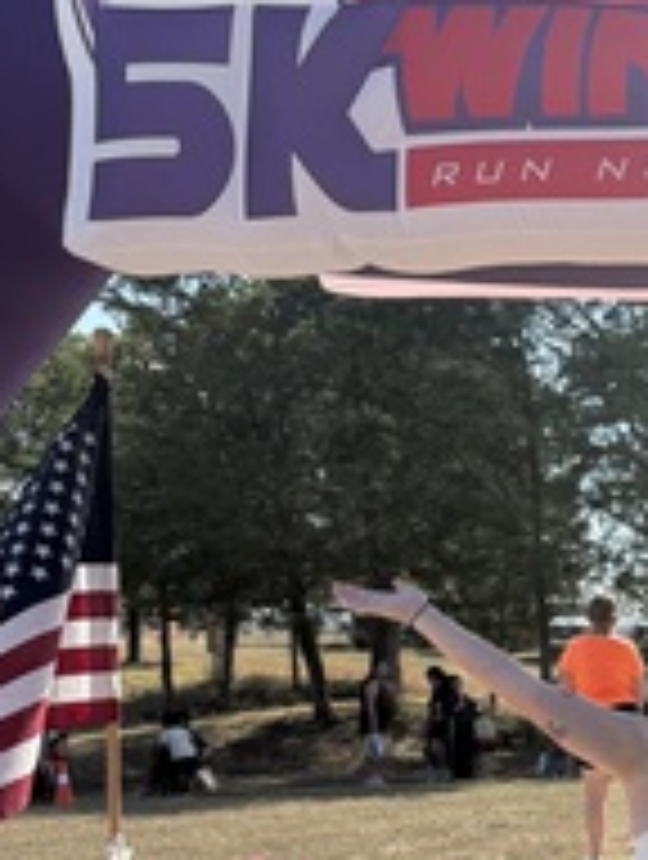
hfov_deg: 19.4
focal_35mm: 69
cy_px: 788
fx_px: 1716
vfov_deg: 27.0
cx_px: 880
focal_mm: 6.76
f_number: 1.78
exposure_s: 1/6173
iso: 125
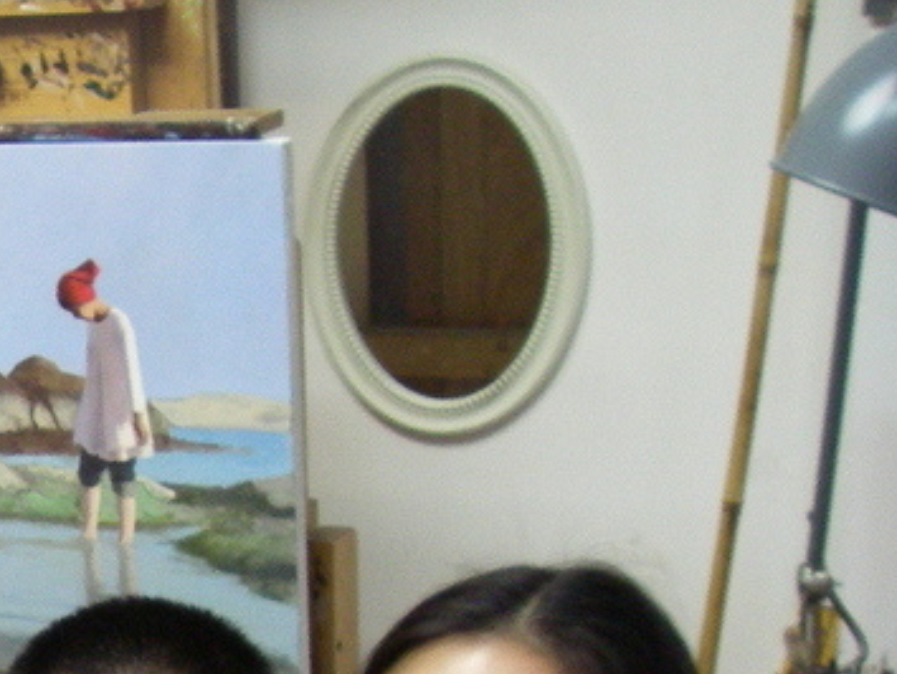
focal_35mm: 103
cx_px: -314
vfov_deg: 13.9
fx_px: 2671
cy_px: 831
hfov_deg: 17.7
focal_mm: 6.3
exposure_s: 1/15
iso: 250
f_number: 3.3
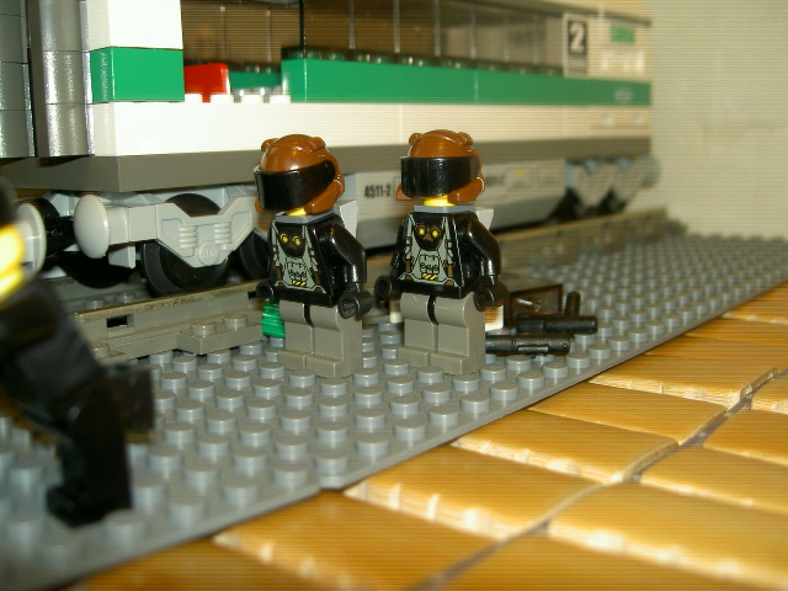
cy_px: 296
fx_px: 888
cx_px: 394
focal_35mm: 39
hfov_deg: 47.9
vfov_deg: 36.8
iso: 50
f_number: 2.8
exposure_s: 1/60
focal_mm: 8
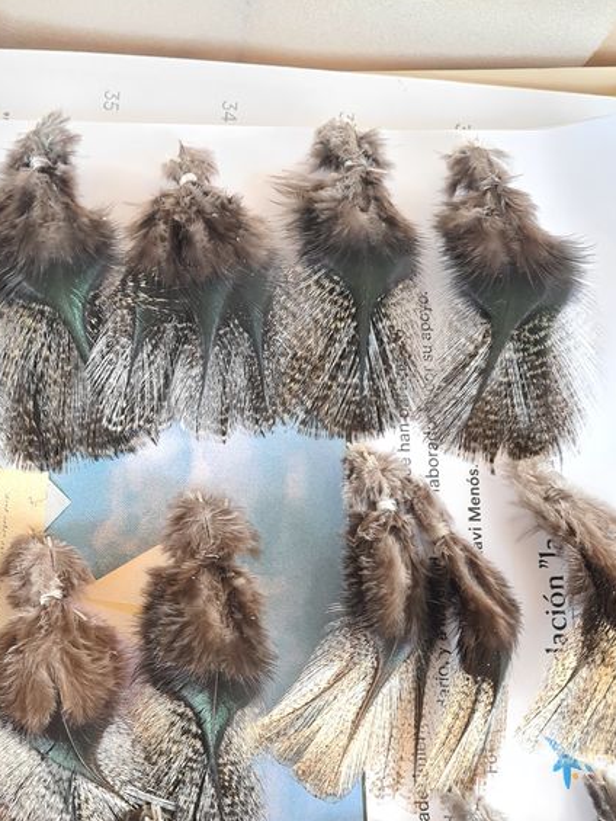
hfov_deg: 30.8
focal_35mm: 46
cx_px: 129
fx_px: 1091
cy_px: 620
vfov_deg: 40.0
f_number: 1.8
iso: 100
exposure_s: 1/50
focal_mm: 5.4
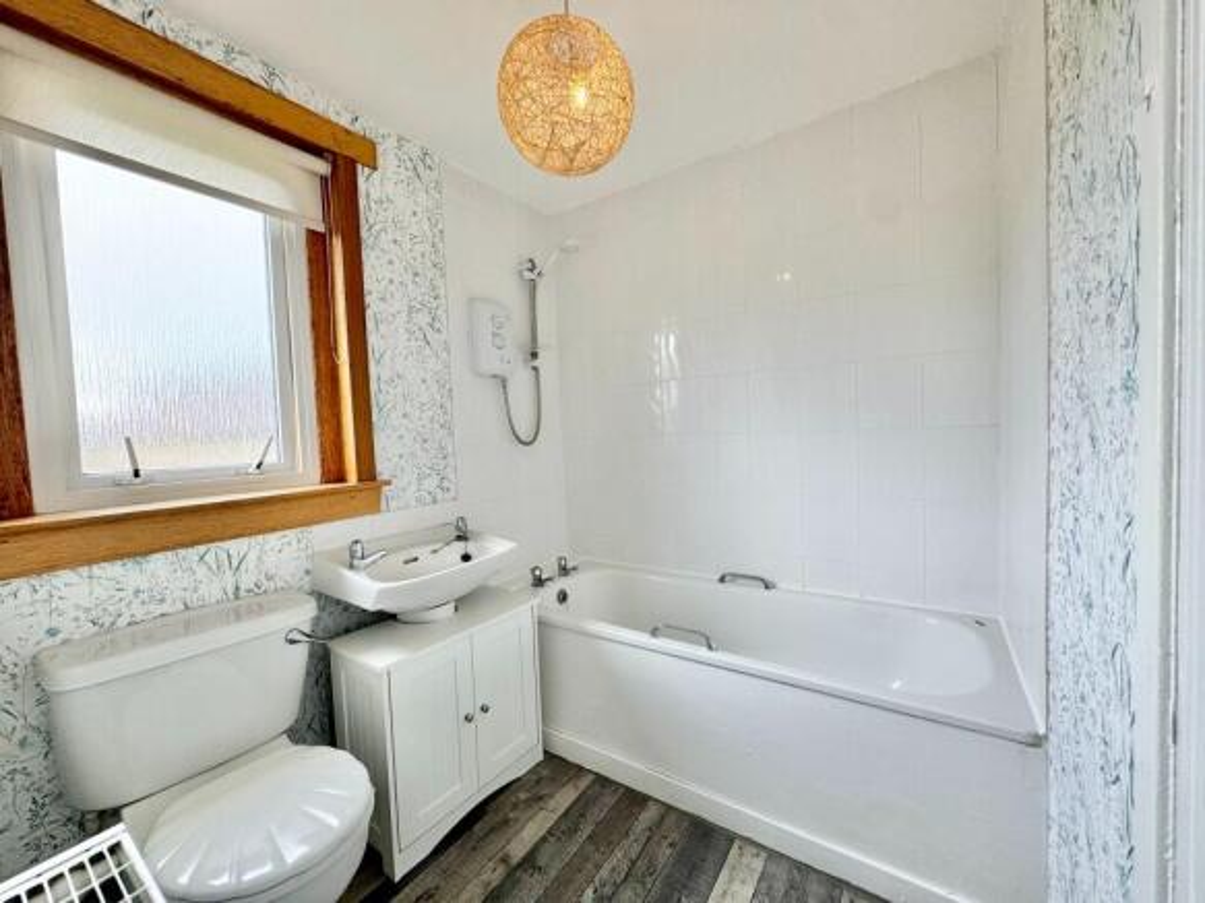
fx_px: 487
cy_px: 452
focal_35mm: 14
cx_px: 602
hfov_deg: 102.1
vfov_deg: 85.7
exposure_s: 1/99
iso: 100
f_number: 2.2
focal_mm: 2.22
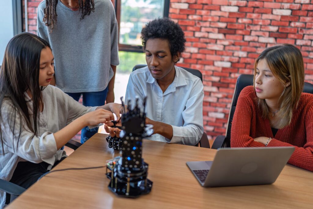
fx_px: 304
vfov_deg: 37.9
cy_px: 104
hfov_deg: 54.4
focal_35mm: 35
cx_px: 156
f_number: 1.4
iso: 100
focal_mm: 35
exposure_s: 1/160
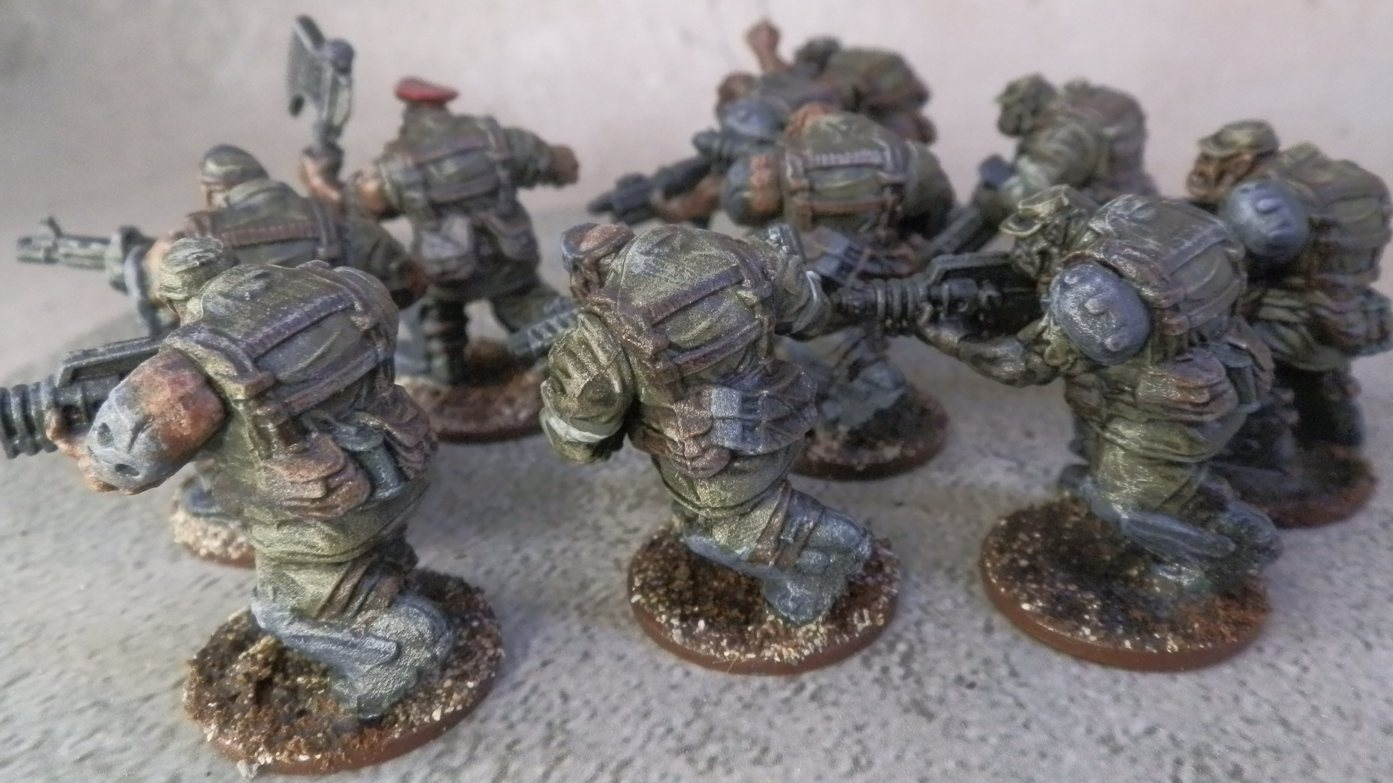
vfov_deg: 37.6
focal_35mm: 31
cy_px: 296
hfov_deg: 62.6
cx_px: 706
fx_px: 1145
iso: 400
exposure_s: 1/100
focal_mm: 5
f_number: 3.1
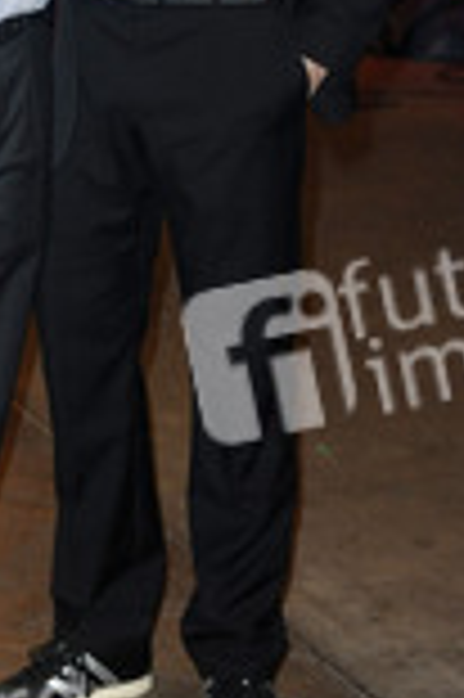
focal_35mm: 142
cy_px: 113
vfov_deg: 14.4
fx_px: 2751
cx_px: 5
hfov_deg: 9.6
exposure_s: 1/100
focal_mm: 55
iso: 2000
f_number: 5.6
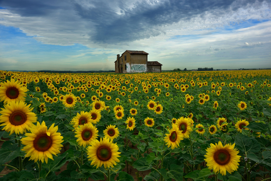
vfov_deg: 42.4
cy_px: 90
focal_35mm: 31
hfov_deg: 60.3
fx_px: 233
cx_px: 136
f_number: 9
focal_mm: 31
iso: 64
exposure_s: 1/50
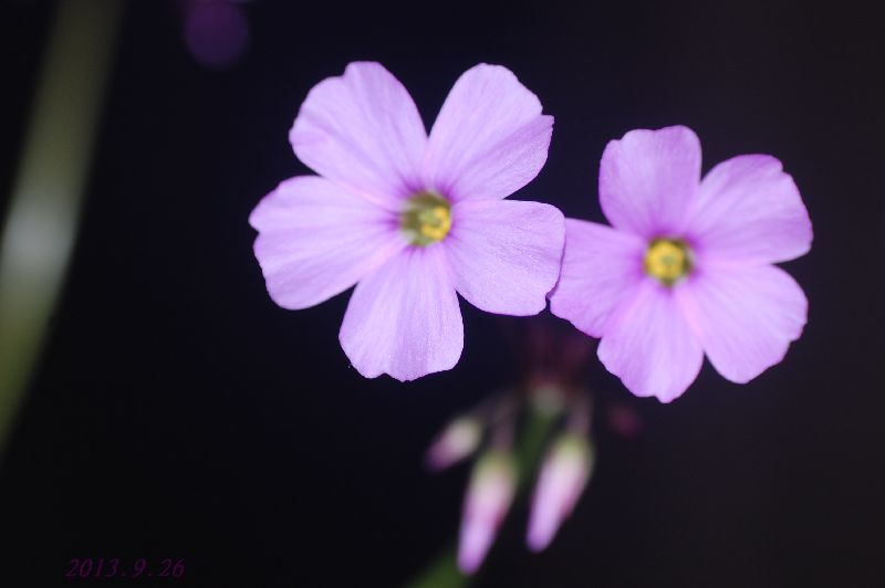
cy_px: 294
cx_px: 442
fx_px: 3316
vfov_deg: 10.1
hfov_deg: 15.2
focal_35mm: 135
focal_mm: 90
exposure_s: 1/125
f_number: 5.6
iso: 200
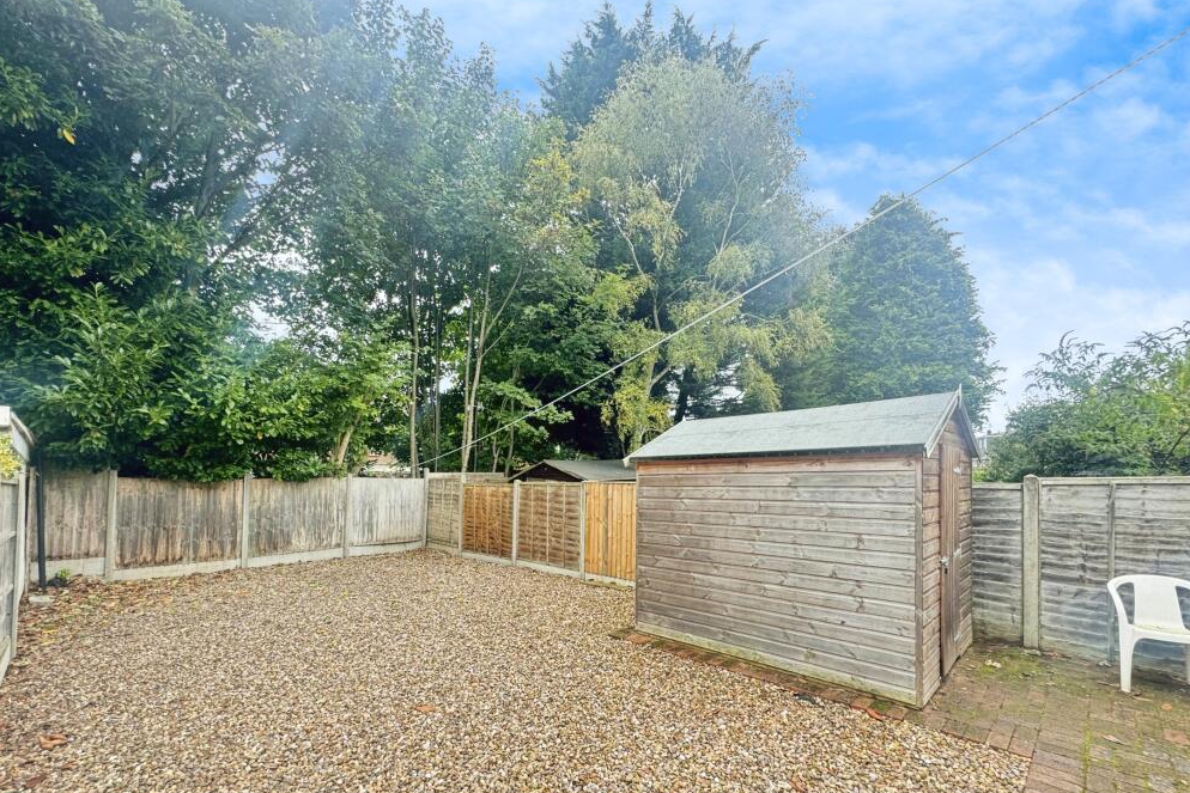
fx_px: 496
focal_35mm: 15
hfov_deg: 100.4
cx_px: 578
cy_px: 443
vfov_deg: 77.0
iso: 80
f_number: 2.2
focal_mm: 2.22
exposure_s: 1/99
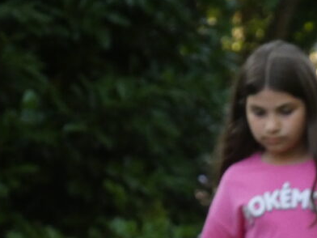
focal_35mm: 1148
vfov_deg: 1.3
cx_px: 365
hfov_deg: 1.7
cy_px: 303
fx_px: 10513
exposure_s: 1/100
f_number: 5.6
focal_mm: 78.8
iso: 500
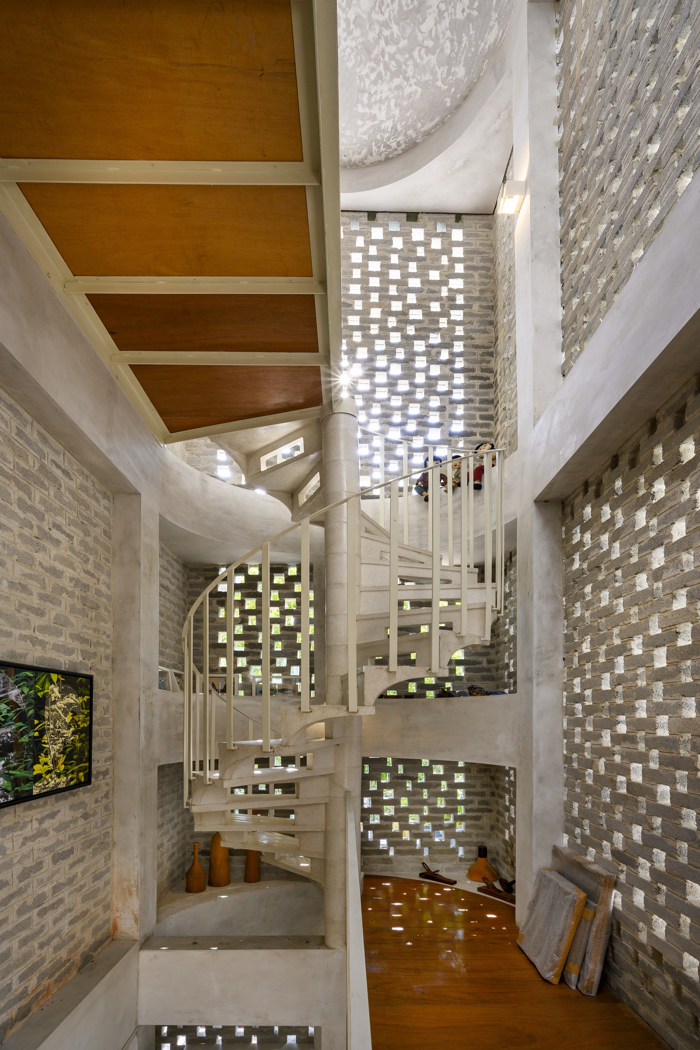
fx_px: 452
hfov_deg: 75.5
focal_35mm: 16
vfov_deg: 98.5
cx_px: 350
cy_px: 525
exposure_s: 1/6
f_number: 13
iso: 100
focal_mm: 15.5
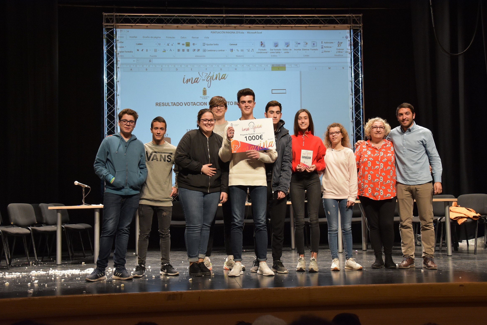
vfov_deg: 29.2
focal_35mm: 46
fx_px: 622
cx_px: 243
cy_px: 164
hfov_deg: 42.7
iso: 1800
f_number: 4.2
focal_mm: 30
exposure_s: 1/60
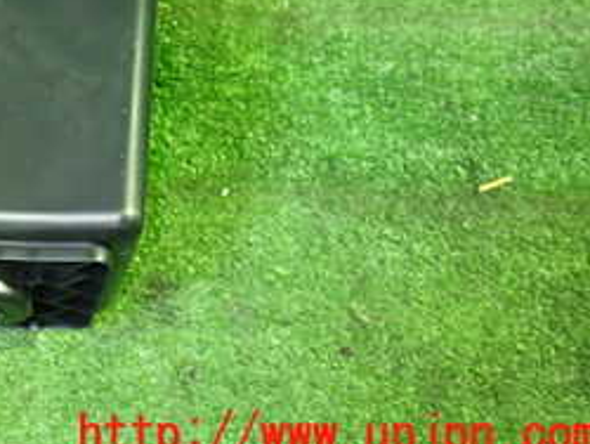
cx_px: -97
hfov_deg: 24.7
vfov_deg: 19.5
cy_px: -66
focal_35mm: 72
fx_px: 1228
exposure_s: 1/25
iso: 800
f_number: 2.3
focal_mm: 5.4
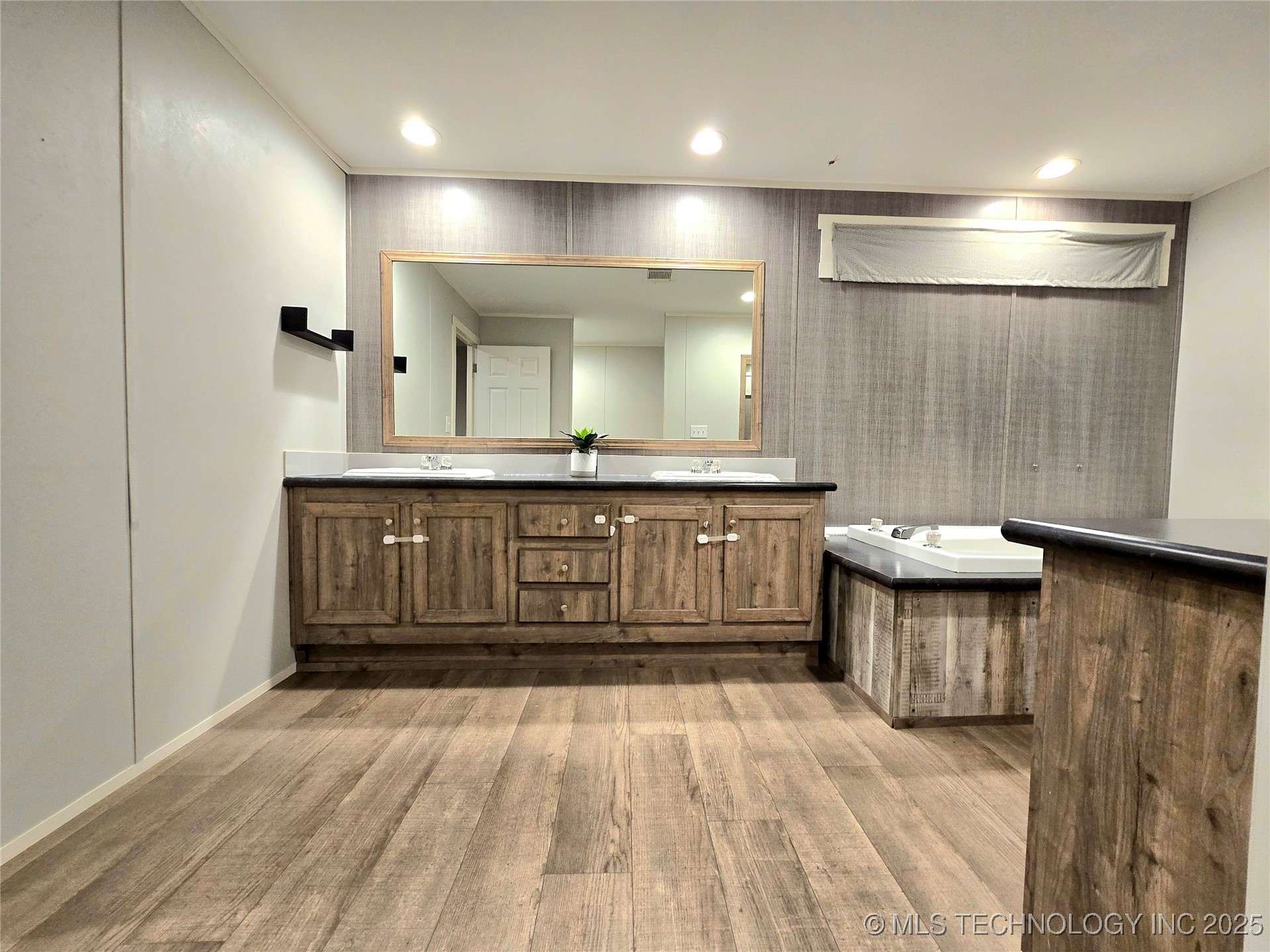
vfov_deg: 89.9
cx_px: 635
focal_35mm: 13
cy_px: 476
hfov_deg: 106.2
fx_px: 477
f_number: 2.2
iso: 250
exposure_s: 1/60.2
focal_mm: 2.2
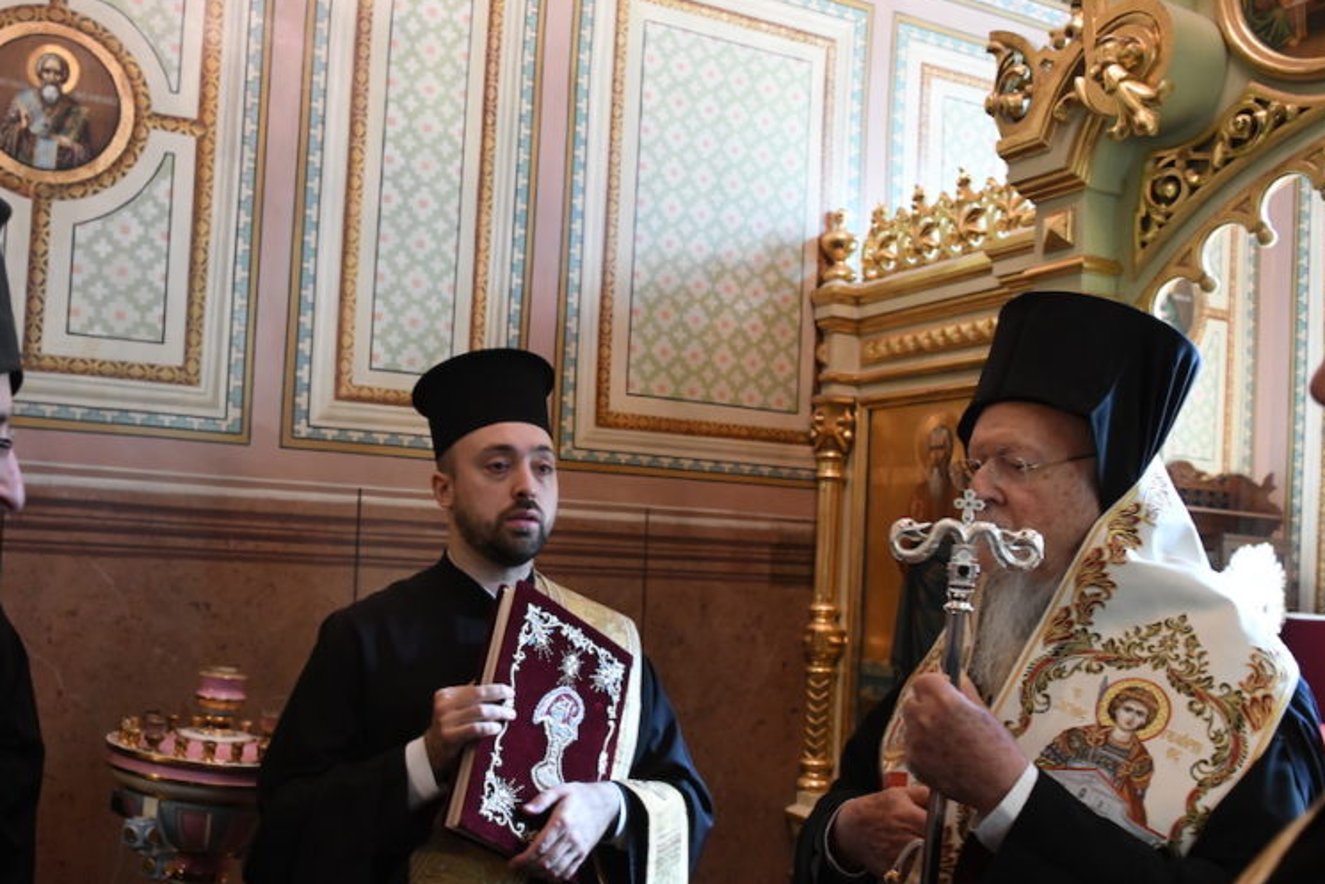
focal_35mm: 33
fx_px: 1215
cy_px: 526
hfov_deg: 56.8
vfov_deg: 39.8
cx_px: 526
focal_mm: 24
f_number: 4.5
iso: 3200
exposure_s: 1/80
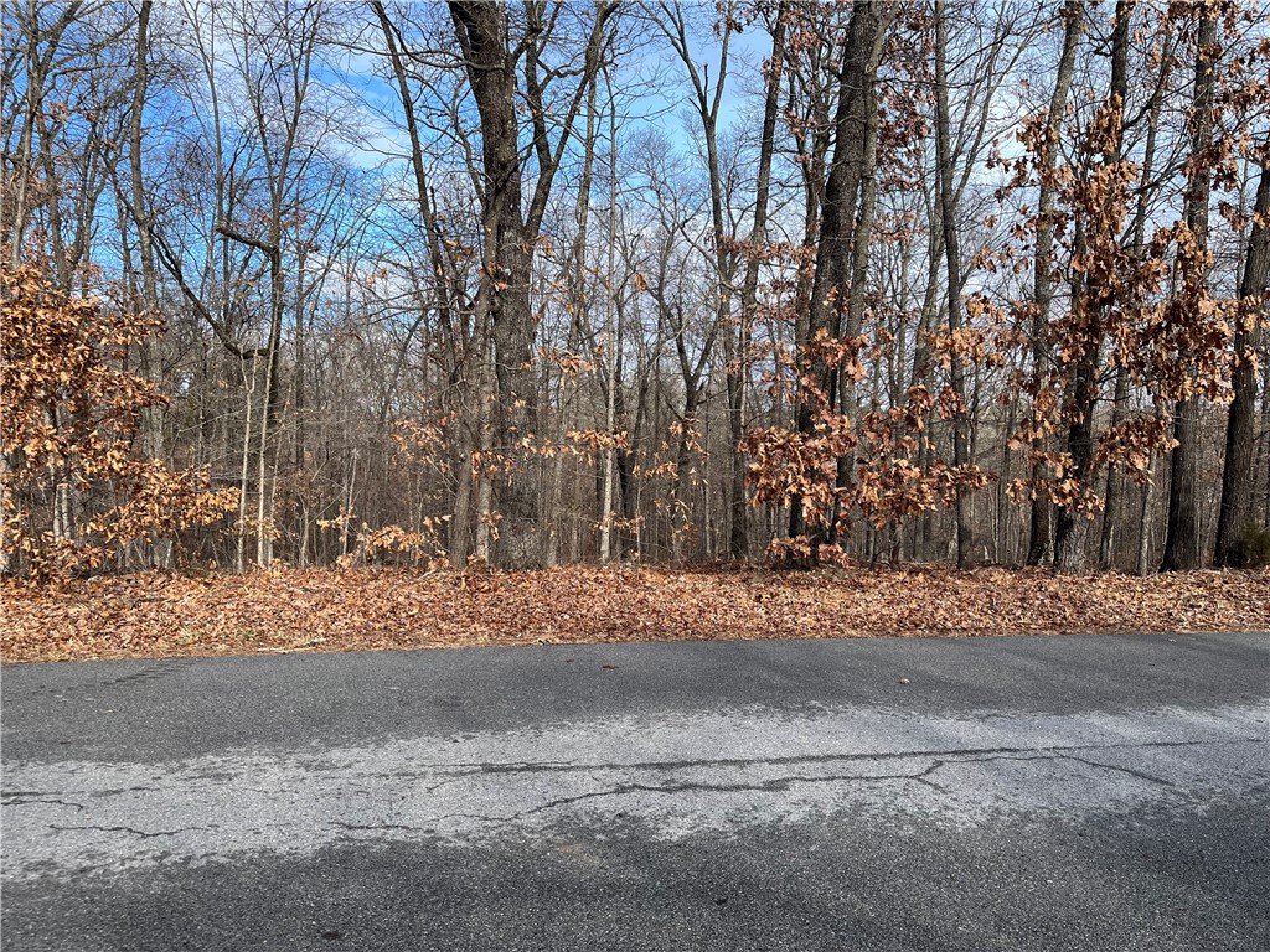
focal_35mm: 26
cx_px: 635
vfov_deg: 53.1
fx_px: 954
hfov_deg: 67.3
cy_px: 476
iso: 50
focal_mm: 5.1
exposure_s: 1/1129
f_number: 1.6
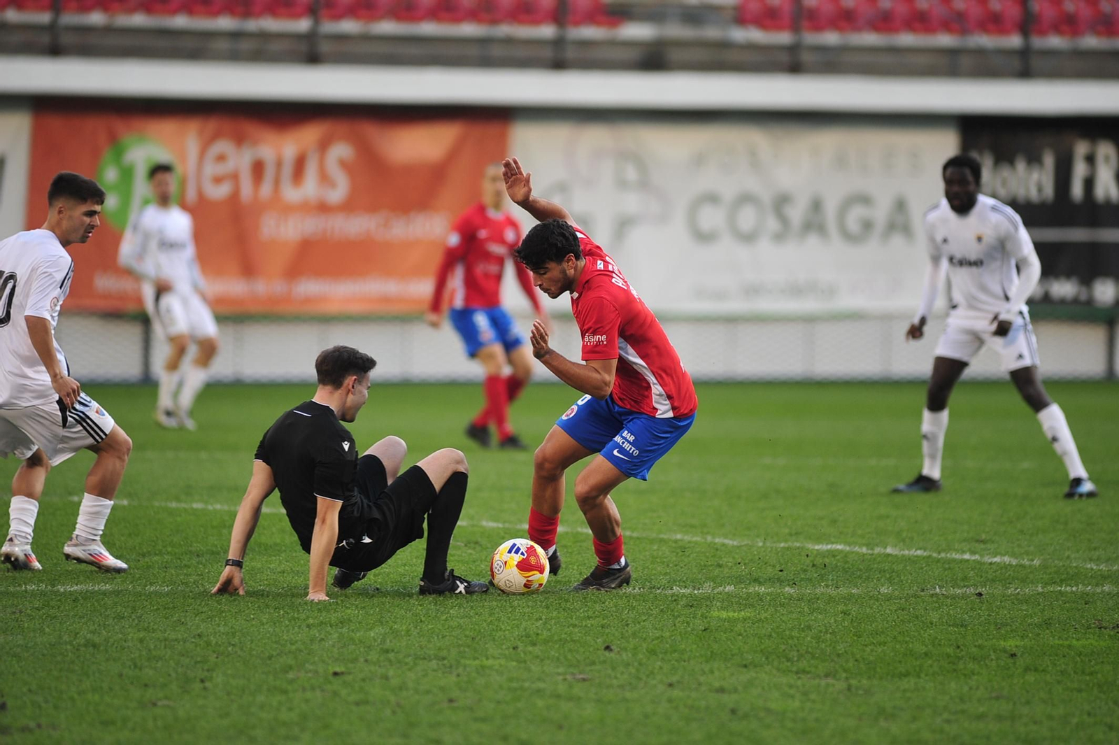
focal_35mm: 300
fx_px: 9320
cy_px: 372
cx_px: 560
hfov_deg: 6.9
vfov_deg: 4.6
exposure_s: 1/640
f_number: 3.2
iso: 800
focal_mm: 300
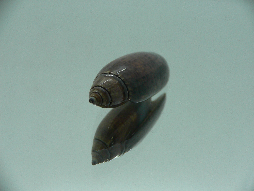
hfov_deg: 52.6
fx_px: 257
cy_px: 96
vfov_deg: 40.7
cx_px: 127
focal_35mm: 35
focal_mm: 4.6
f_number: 2.8
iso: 80
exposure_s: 1/60
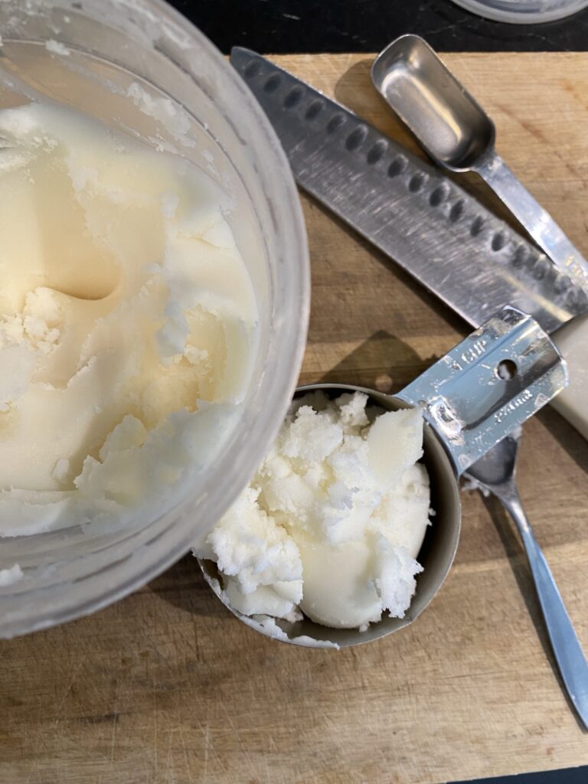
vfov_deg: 67.3
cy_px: 392
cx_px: 294
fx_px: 589
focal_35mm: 26
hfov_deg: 53.1
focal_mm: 4.25
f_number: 1.8
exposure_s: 1/60
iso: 100
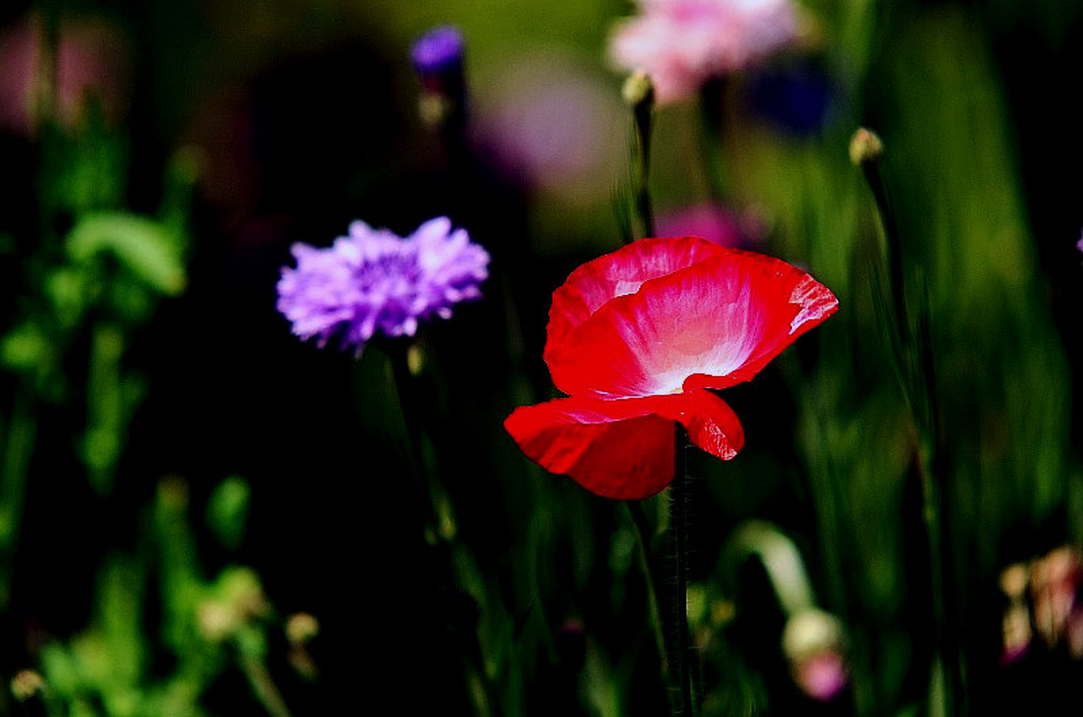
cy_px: 358
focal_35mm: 300
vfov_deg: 4.6
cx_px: 542
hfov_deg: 6.9
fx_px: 9007
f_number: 3.5
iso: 100
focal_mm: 200
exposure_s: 1/1600
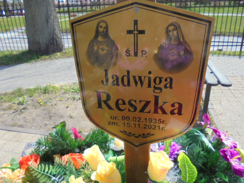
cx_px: 122
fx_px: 183
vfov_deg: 53.1
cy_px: 92
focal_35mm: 26
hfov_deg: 67.3
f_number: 3.5
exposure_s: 1/500
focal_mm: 4.6
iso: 100
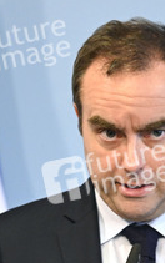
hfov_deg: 3.4
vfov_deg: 5.4
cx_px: 142
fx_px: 2783
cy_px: 237
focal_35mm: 387
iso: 5000
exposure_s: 1/400
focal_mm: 200
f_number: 4.5
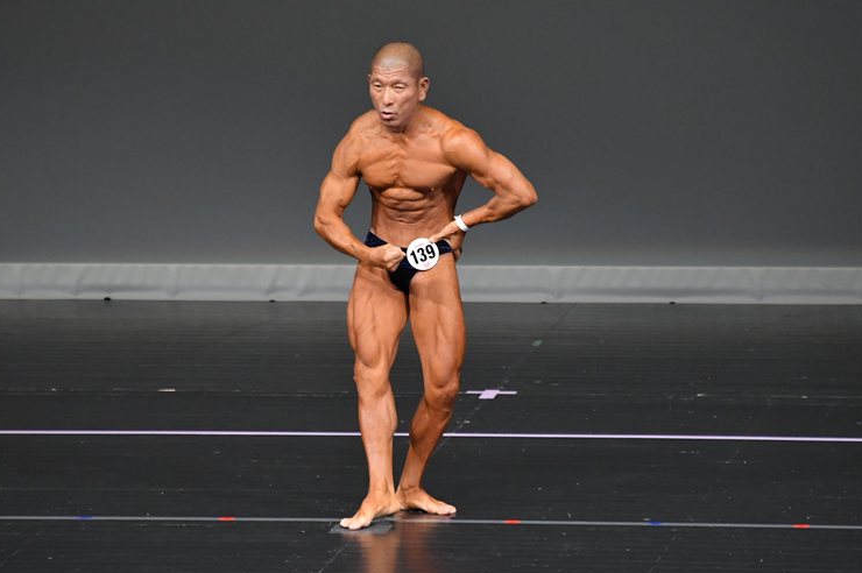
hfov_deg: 5.2
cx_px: 422
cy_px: 291
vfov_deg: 3.5
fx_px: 9402
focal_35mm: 393
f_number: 5.6
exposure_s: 1/400
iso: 4000
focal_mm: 250
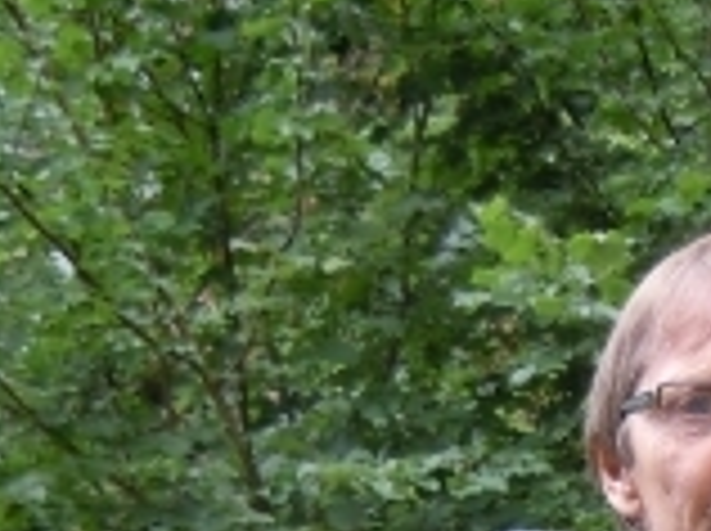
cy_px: 976
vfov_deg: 11.9
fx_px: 2338
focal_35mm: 114
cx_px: 698
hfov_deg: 16.9
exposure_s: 1/60
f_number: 3.5
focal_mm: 5.4
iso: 200
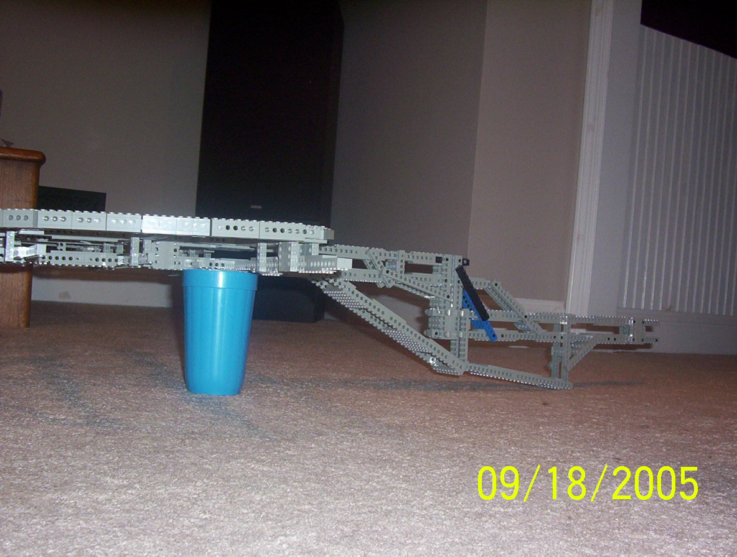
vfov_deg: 33.8
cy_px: 278
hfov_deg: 43.7
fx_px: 918
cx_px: 368
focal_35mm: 43
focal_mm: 5.77
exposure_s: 1/60
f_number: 2.73
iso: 140
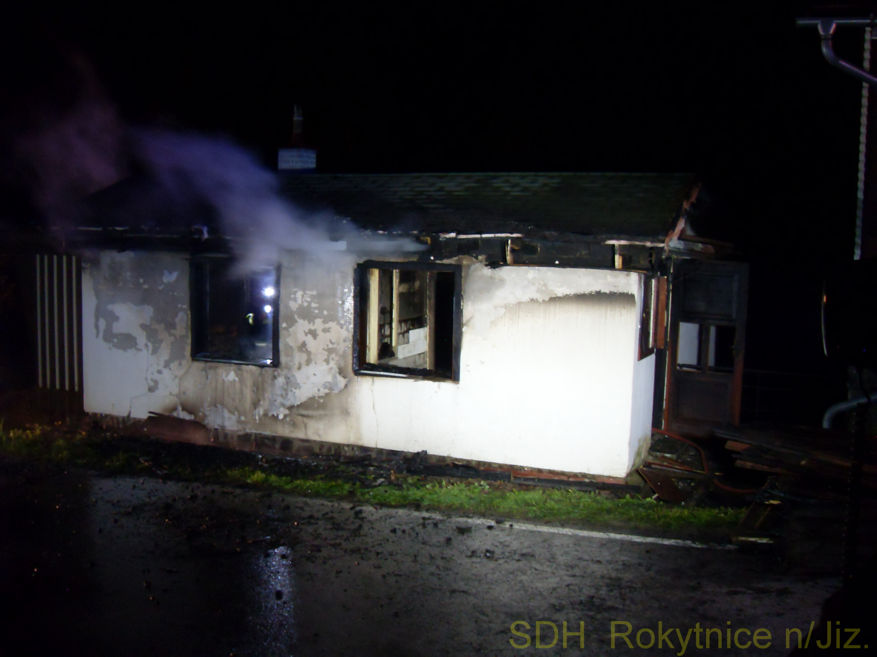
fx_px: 937
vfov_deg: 38.7
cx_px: 438
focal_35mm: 37
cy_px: 328
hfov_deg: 50.1
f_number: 2.8
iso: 200
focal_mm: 6.3
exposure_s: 1/6
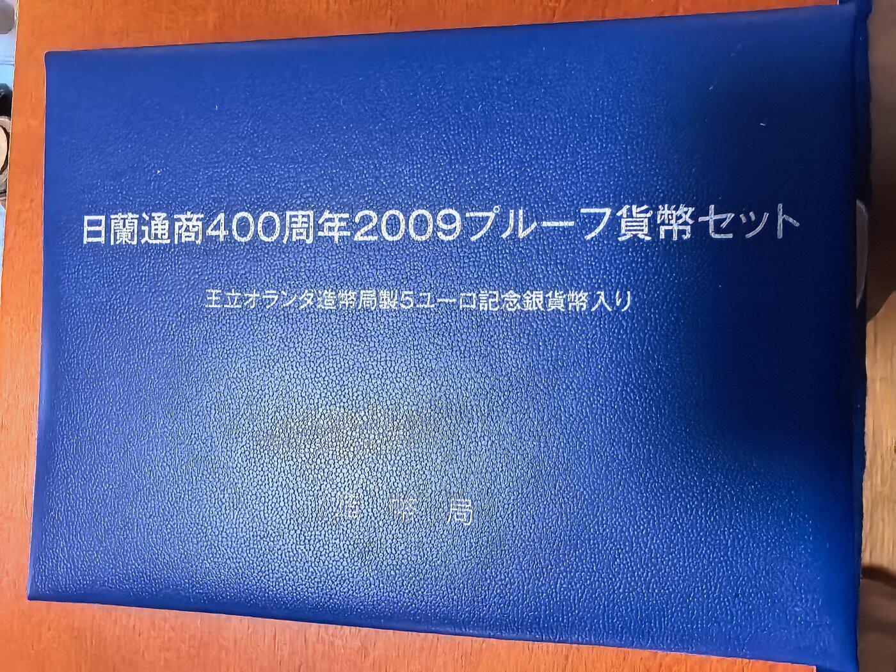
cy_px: 336
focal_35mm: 24
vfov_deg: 56.8
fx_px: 621
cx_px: 448
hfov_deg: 71.6
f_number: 2.2
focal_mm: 1.68
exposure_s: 1/25
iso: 800
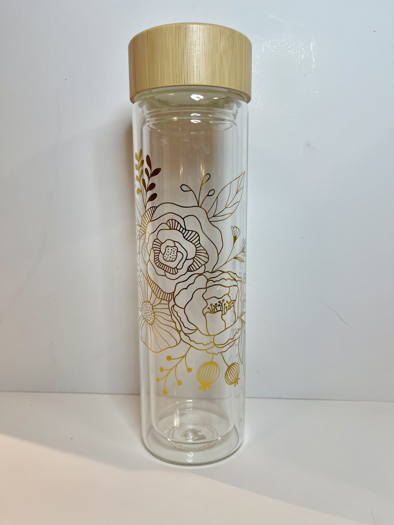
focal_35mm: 25
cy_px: 262
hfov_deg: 54.9
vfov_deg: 69.4
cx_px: 197
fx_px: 379
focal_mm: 5.1
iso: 64
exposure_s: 1/120
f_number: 1.6
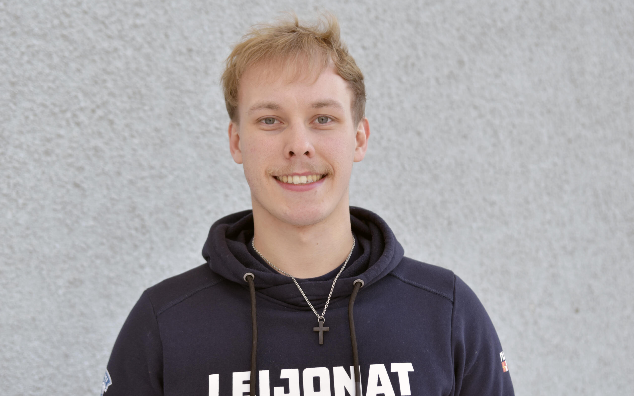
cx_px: 314
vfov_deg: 21.0
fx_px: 1071
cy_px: 197
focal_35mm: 62
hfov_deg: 33.0
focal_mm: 40
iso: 400
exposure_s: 1/320
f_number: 2.8
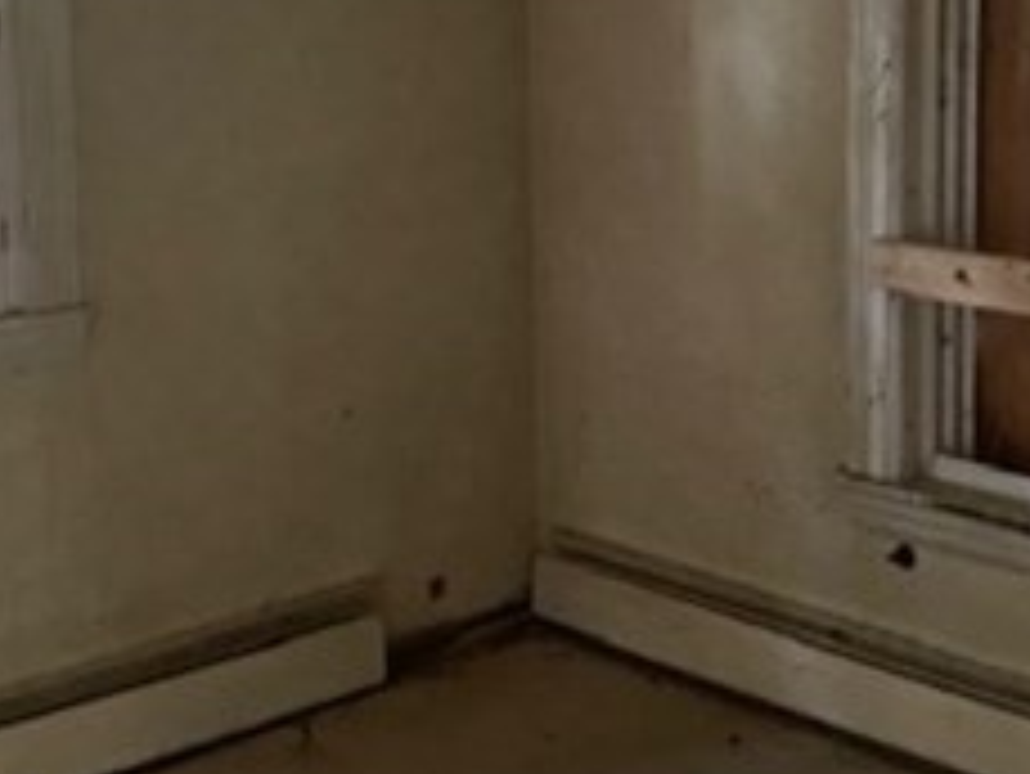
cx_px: 526
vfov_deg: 21.3
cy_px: 126
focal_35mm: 68
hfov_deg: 28.5
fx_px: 2024
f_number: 1.8
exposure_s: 1/30
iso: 800
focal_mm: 4.25
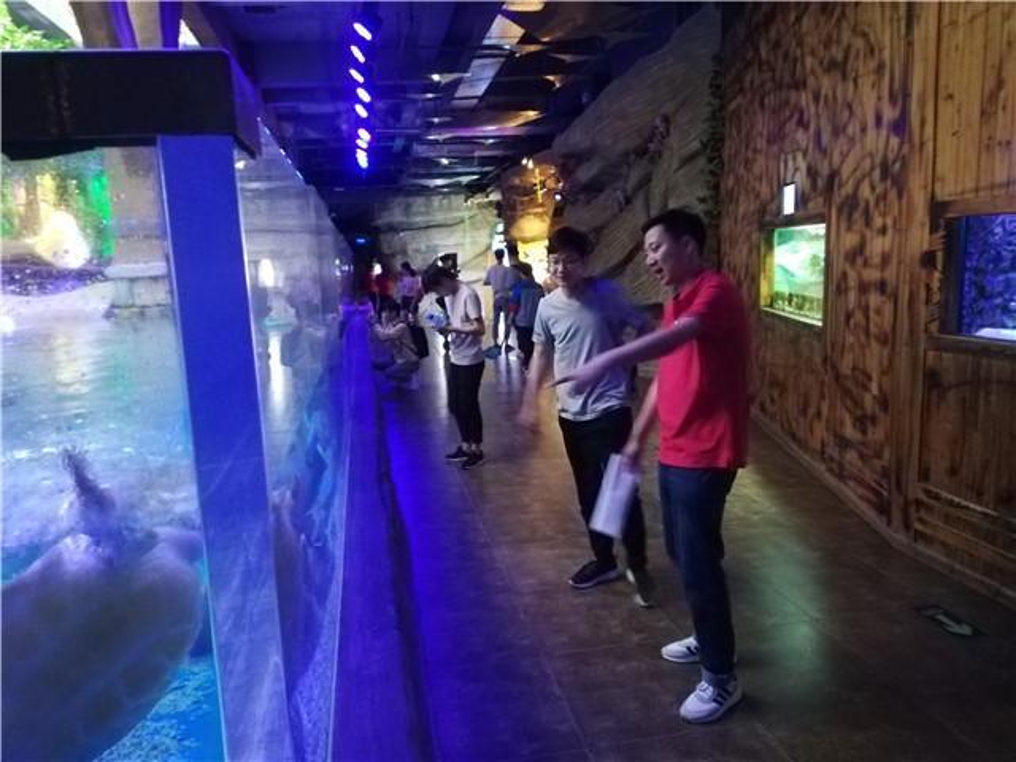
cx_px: 508
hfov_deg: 67.3
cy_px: 381
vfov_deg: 53.1
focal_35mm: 26
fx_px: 763
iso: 1000
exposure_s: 1/17.1
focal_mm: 3.83
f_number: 2.2
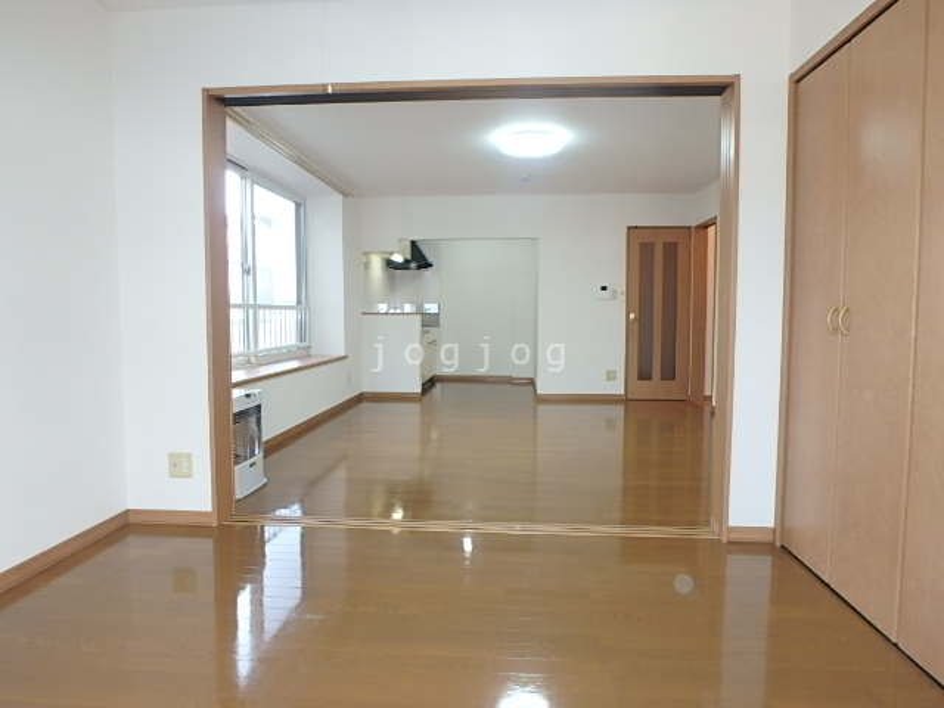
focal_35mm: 21
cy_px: 354
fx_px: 573
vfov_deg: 63.4
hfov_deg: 79.0
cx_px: 472
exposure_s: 1/30
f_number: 3.5
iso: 200
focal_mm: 3.7
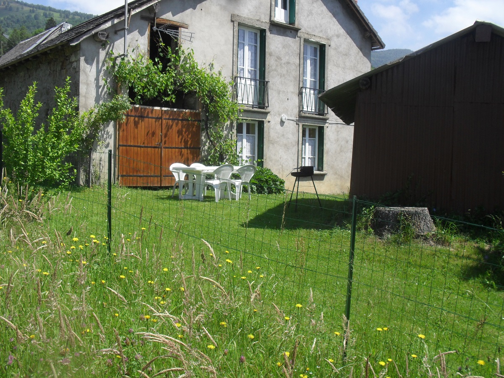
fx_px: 510
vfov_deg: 40.7
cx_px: 252
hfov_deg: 52.6
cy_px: 189
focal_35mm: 35
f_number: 8.4
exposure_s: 1/180
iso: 100
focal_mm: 6.3
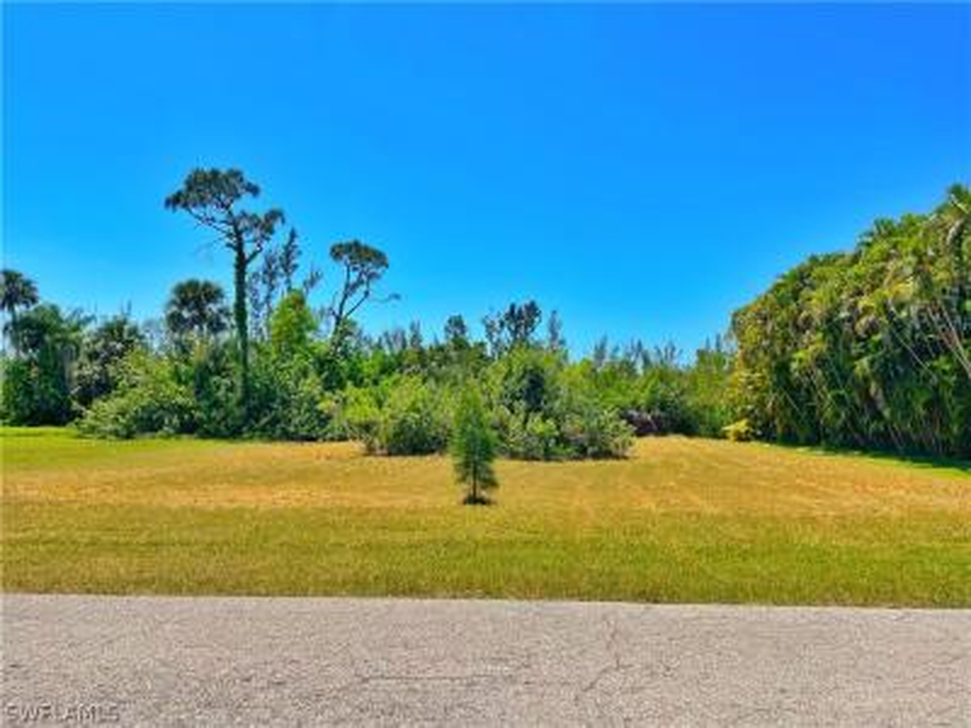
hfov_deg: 67.3
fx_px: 729
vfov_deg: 53.1
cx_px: 486
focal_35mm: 26
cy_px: 364
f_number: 1.6
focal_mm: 4.2
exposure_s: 1/4464
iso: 32
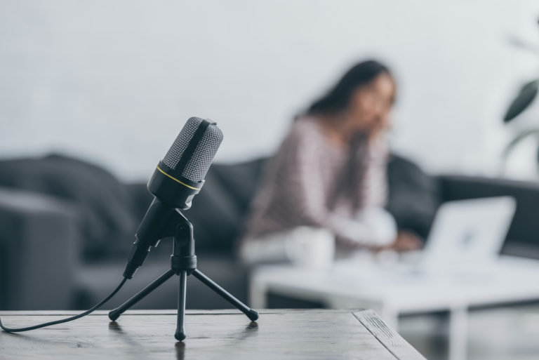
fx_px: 1798
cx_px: 270
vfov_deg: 11.4
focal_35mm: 120
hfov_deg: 17.1
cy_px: 180
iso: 200
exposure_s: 1/200
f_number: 3.5
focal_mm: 120
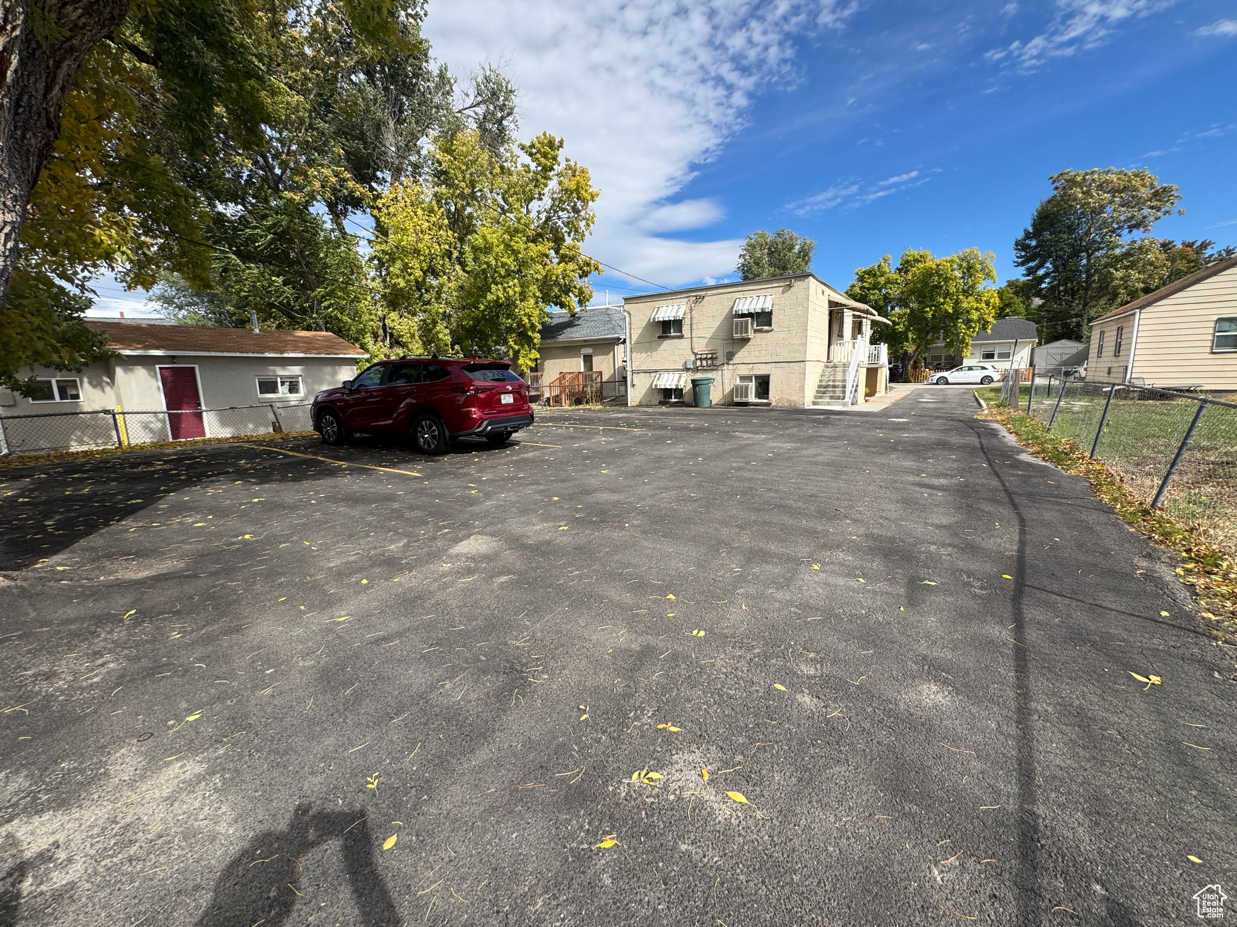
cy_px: 464
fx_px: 500
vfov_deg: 85.7
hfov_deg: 102.1
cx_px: 618
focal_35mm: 14
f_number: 2.2
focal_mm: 2.22
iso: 40
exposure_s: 1/1449
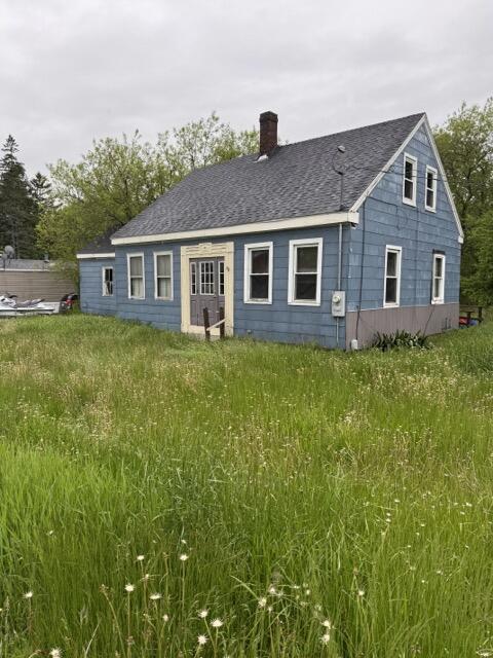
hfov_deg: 56.8
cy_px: 329
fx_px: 456
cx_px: 246
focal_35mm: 24
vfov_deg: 71.6
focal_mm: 6.76
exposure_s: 1/621
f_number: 1.78
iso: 80
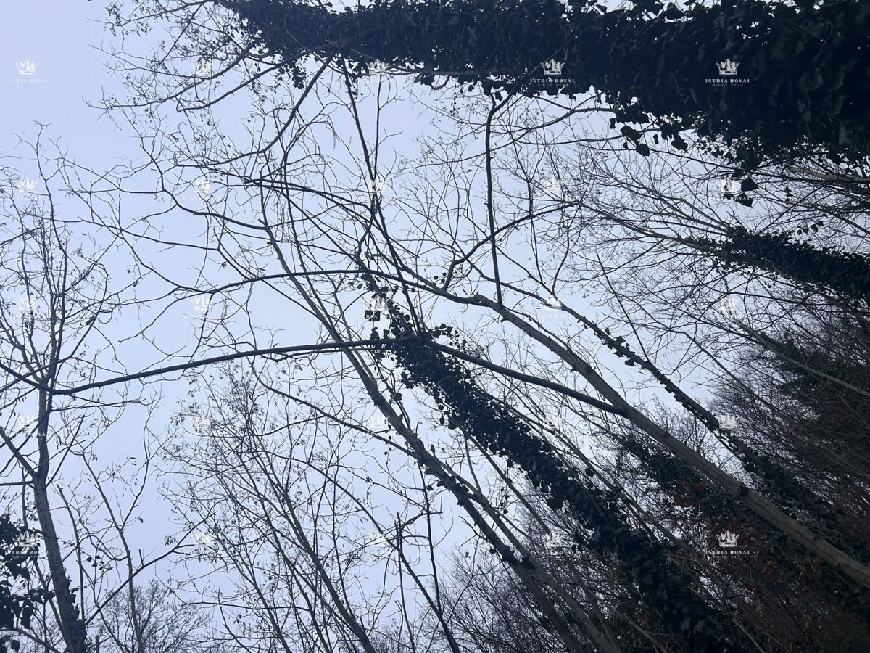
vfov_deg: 53.1
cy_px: 326
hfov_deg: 67.3
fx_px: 653
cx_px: 435
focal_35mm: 26
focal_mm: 5.7
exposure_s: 1/3077
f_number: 1.5
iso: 50
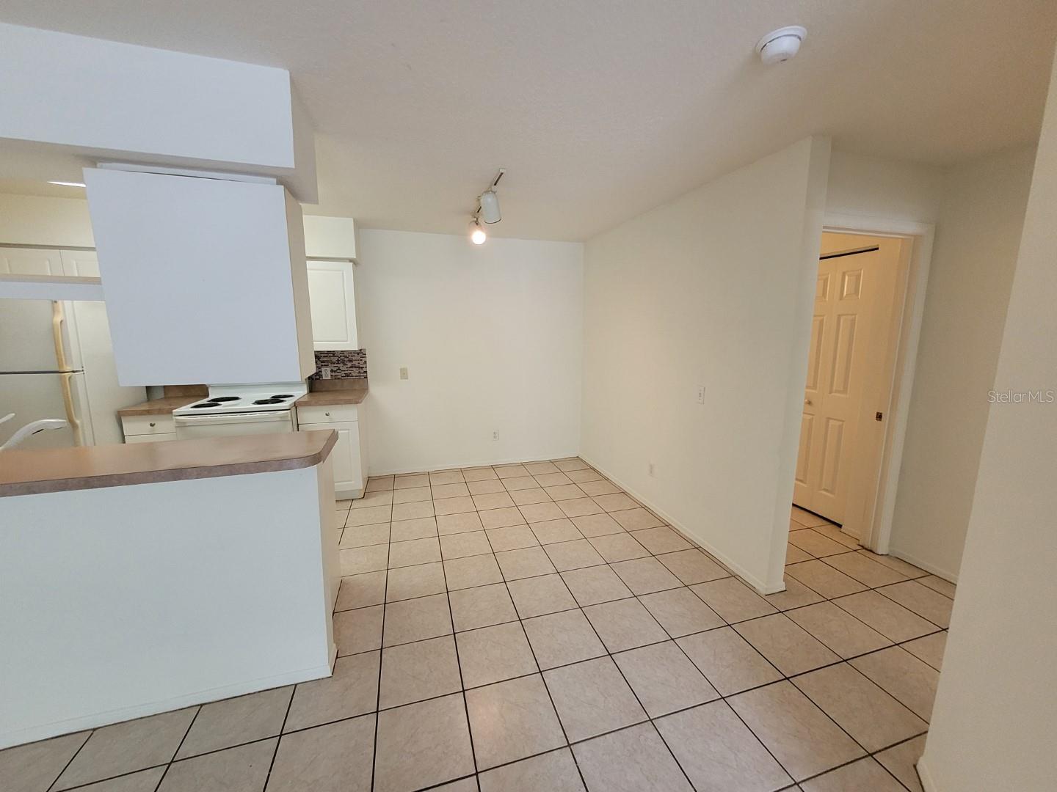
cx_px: 528
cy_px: 396
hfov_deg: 106.2
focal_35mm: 13
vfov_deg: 89.9
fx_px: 397
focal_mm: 1.74
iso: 250
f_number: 2.2
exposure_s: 1/60
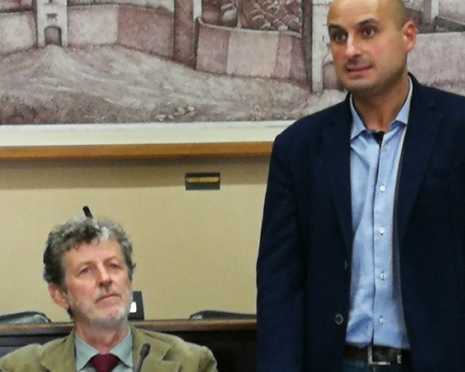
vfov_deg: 8.7
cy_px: 194
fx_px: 2435
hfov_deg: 10.9
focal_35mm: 177
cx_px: 248
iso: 400
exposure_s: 1/33.3
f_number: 2.2
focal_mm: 3.95
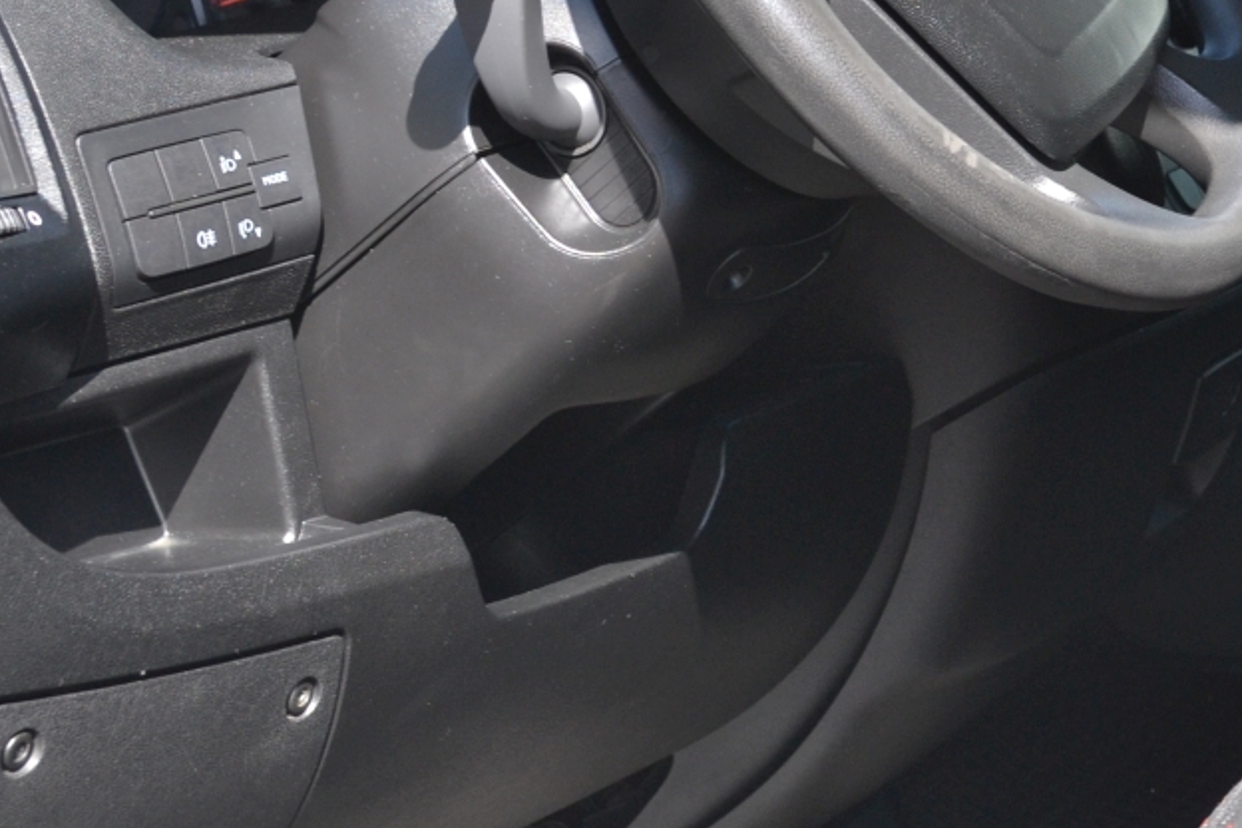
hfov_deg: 20.0
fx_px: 3450
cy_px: 304
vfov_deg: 13.7
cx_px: 1123
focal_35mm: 100
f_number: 5.6
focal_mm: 26
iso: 180
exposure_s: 1/125
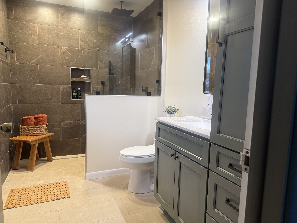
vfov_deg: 56.8
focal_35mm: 24
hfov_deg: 71.6
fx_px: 206
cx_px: 148
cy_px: 112
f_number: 1.78
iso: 160
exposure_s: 1/60
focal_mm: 6.76
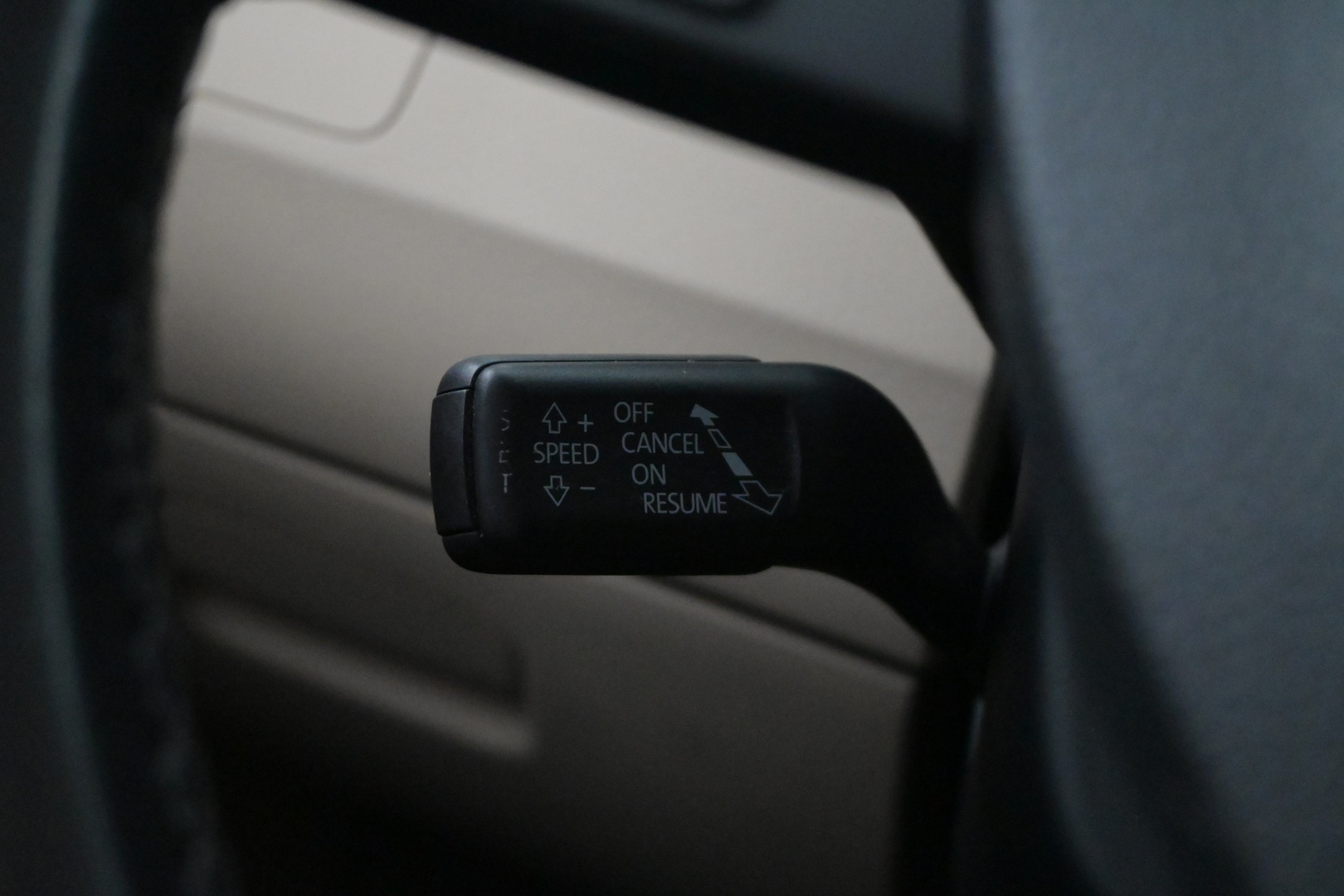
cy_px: 448
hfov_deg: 35.9
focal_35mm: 56
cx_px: 672
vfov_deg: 24.4
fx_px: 2072
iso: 9000
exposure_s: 1/60
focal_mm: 37
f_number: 5.3
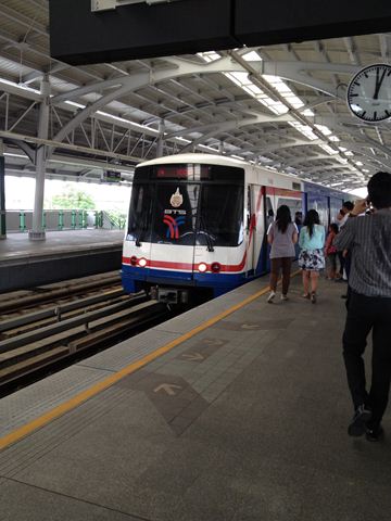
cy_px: 260
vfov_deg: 52.6
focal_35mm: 35
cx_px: 196
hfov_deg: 40.7
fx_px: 527
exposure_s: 1/120
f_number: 2.4
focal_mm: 4.28
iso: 100
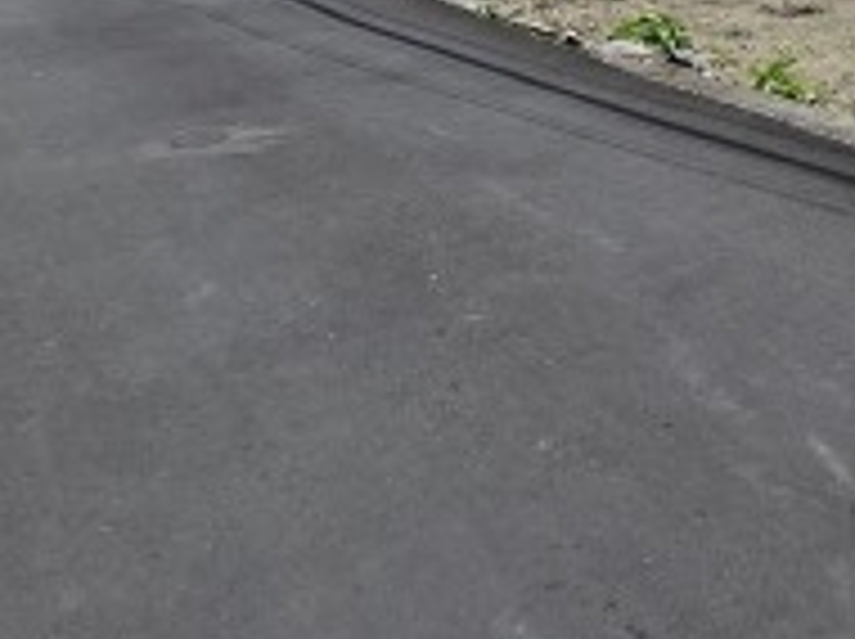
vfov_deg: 28.5
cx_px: 938
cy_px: -180
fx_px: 1036
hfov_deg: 37.6
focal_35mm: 42
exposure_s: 1/3168
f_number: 2.2
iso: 50
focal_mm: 2.2
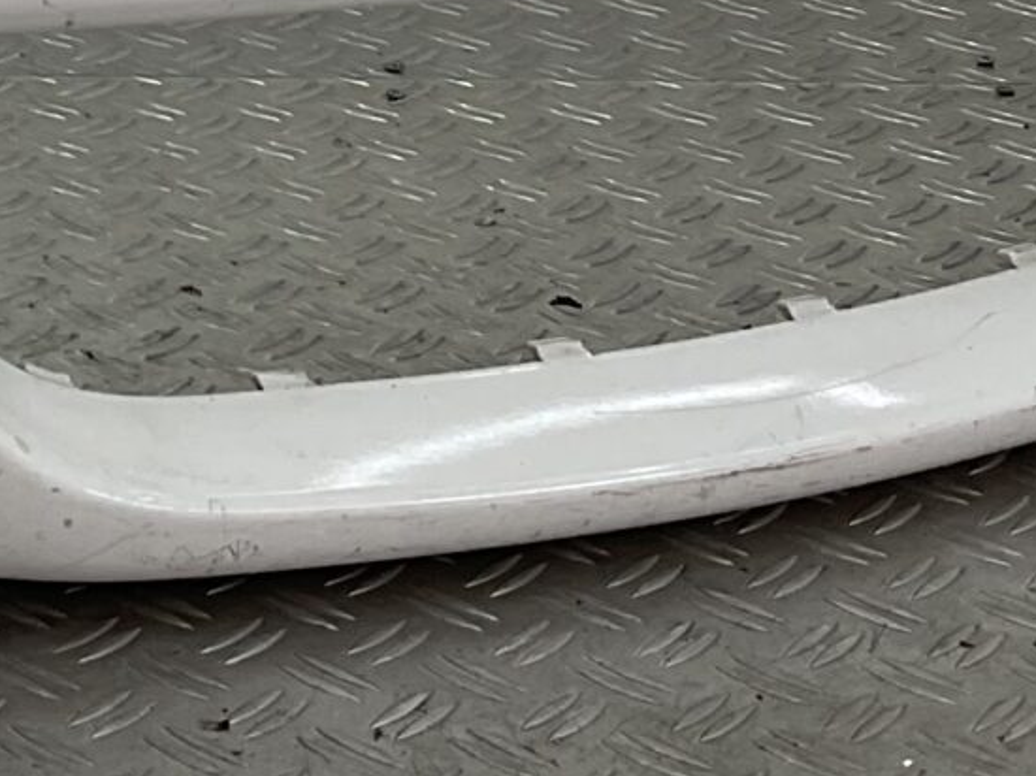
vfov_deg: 10.4
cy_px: -590
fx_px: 4039
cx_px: -98
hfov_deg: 14.3
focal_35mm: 135
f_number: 1.8
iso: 16
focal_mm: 3
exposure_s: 1/155
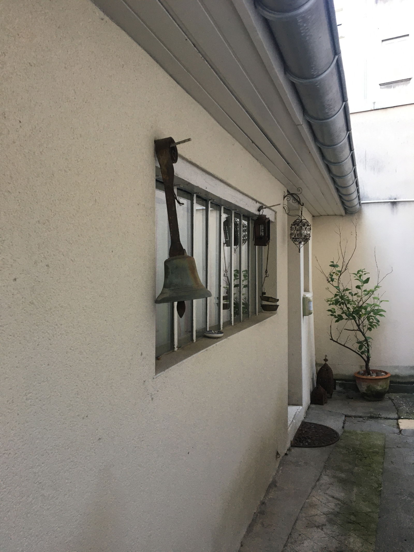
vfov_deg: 61.7
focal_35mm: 29
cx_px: 207
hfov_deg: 48.2
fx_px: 462
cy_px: 276
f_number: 2.2
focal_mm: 4.15
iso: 50
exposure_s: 1/33
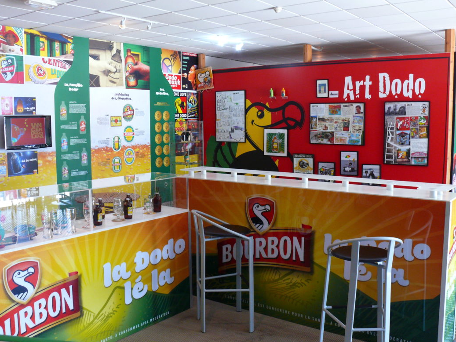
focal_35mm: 36
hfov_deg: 51.3
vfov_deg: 39.7
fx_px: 474
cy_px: 171
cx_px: 223
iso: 200
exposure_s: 1/20
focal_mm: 7.4
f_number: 4
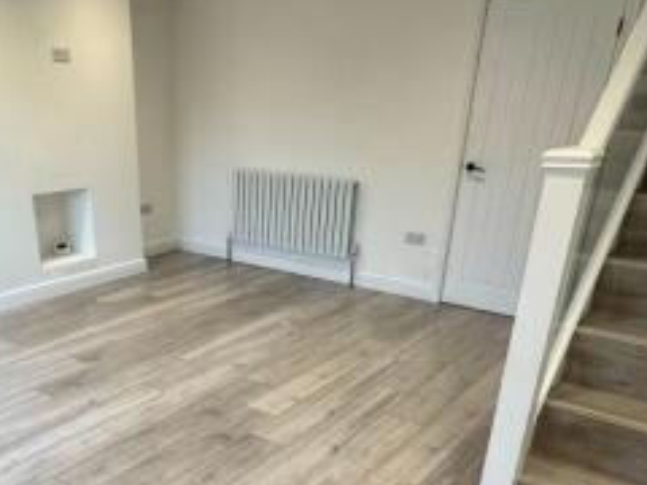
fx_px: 635
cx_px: 214
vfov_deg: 40.1
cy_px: 389
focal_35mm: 34
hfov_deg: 52.9
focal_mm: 2.22
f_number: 2.2
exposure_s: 1/100
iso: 160
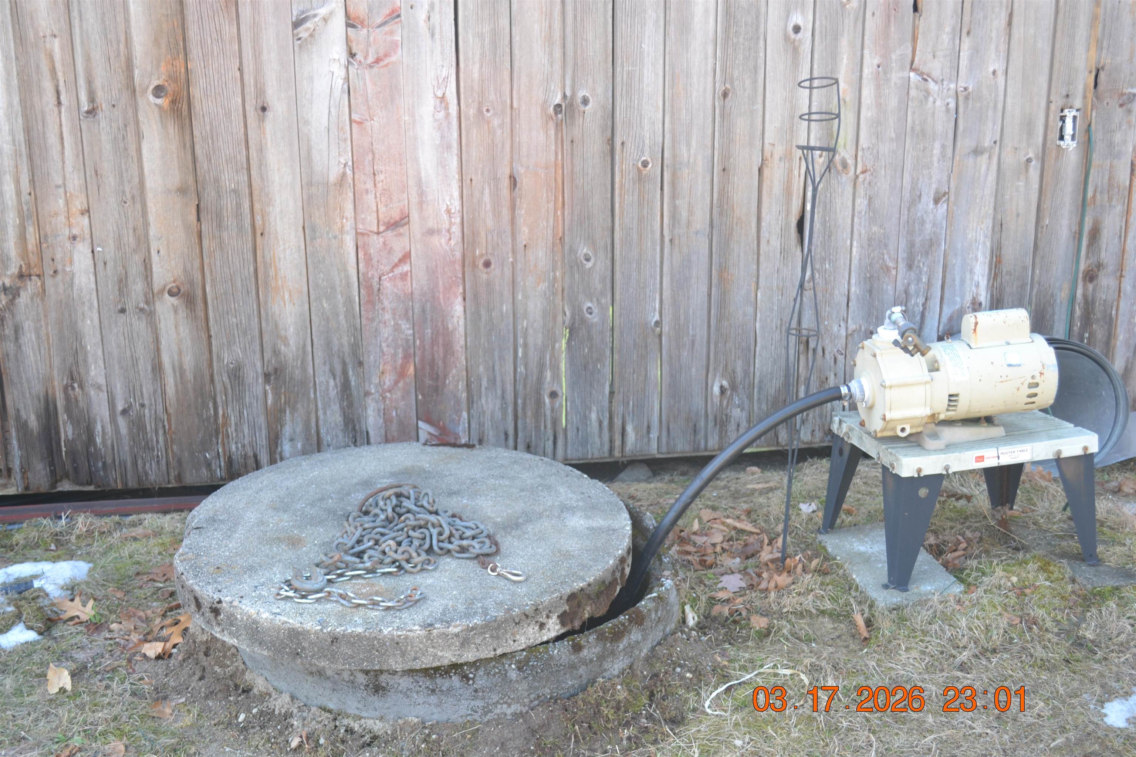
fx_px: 1325
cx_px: 568
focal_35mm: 42
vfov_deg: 31.9
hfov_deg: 46.4
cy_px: 378
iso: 400
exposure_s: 1/100
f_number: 5
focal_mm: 28
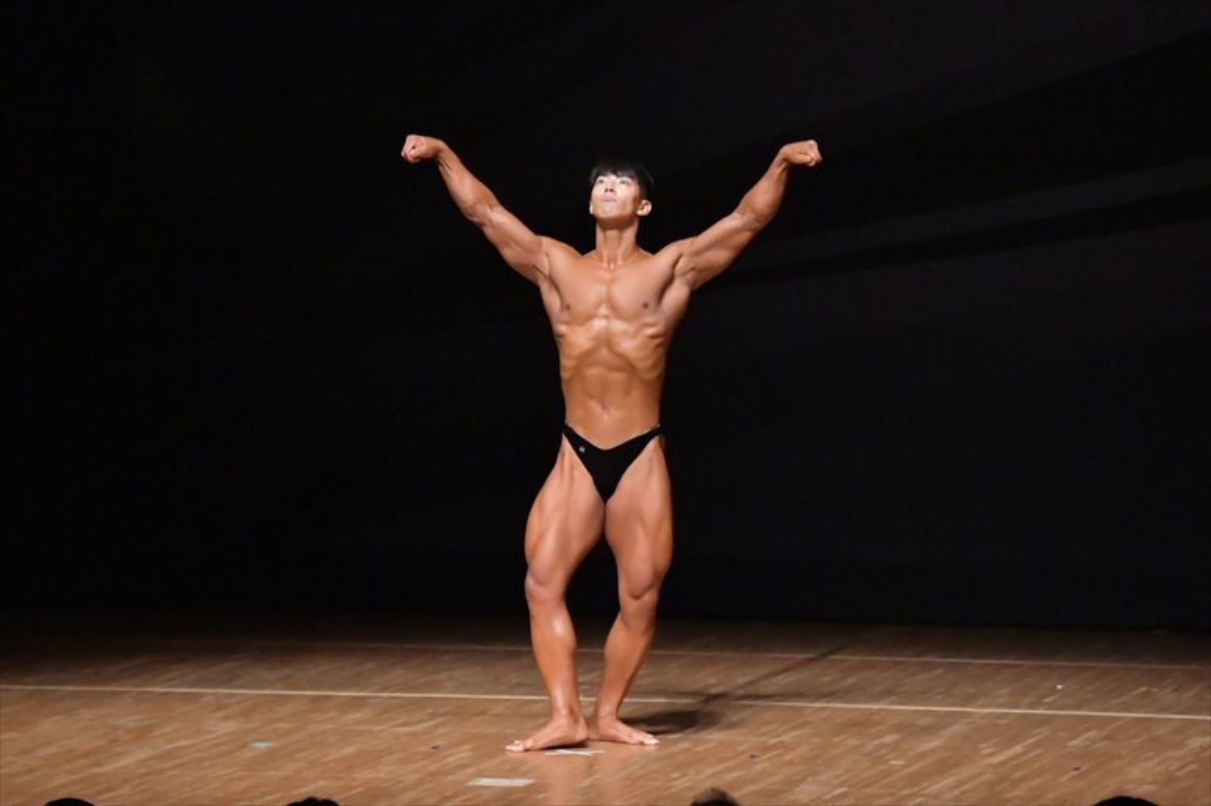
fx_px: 7565
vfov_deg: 6.1
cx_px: 606
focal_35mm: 225
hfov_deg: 9.2
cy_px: 403
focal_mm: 150
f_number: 5.6
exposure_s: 1/400
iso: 12800
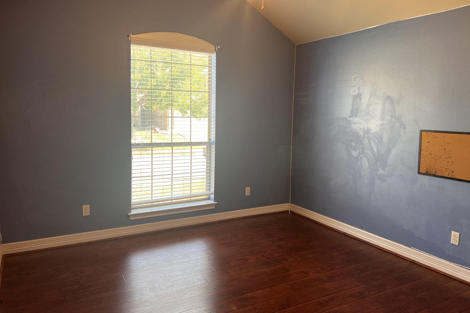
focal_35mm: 28
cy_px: 141
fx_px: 366
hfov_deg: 65.5
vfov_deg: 46.3
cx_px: 242
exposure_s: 1/60
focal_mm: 5.7
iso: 80
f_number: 1.5
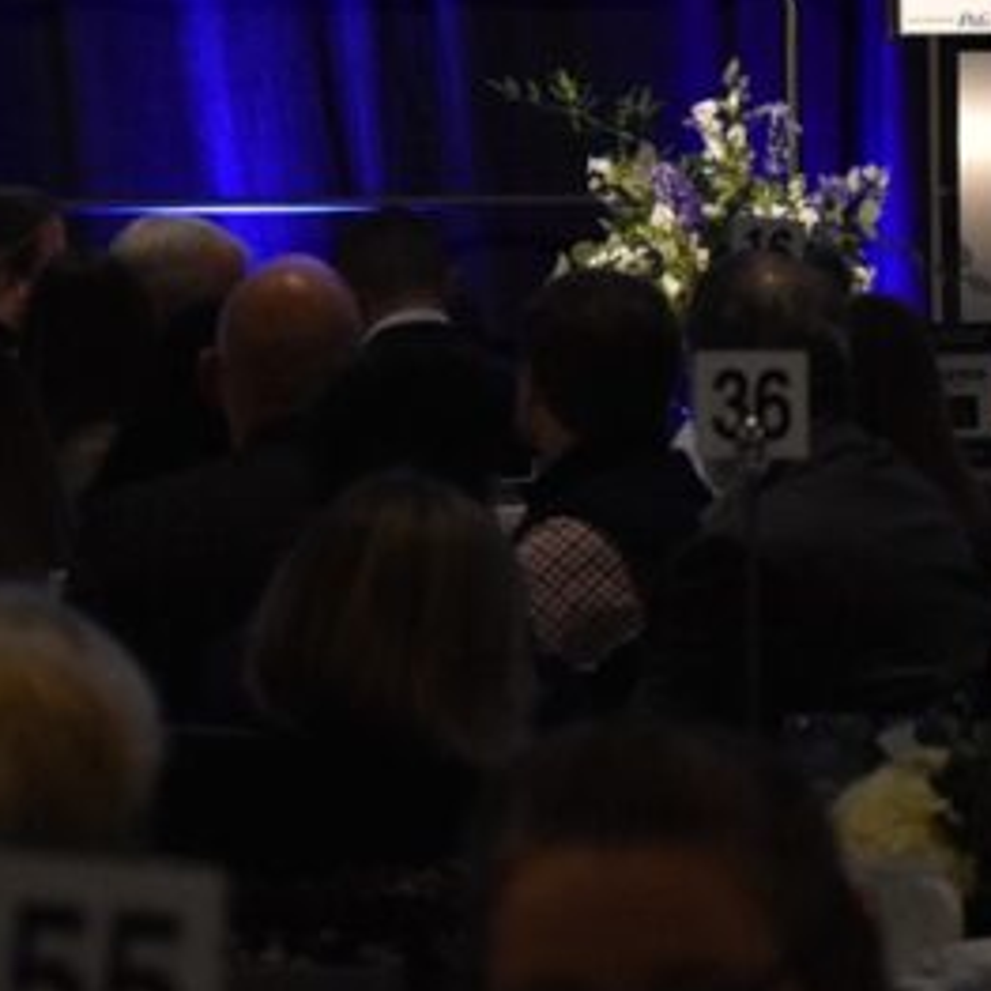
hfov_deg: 5.0
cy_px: -177
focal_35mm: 347
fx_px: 11239
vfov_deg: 5.0
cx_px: 1074
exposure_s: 1/125
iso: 2500
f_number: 5
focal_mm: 70
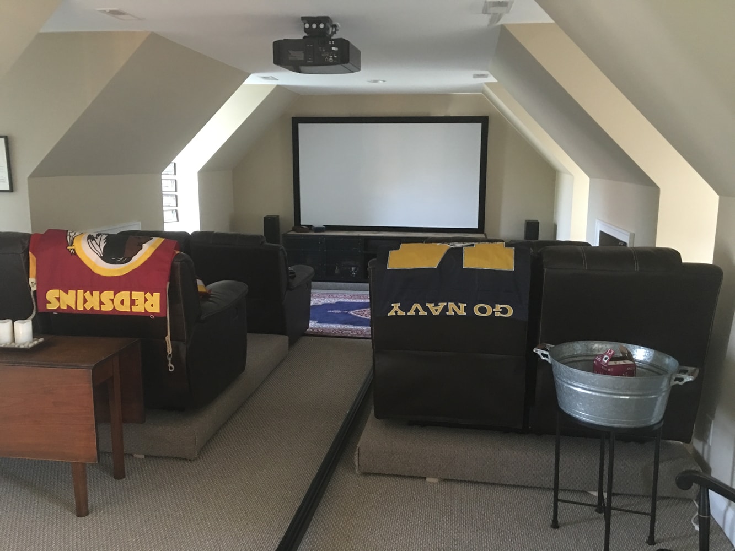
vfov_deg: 48.2
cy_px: 276
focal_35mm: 29
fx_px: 616
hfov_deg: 61.7
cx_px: 368
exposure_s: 1/4
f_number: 2.2
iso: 80
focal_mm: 4.15
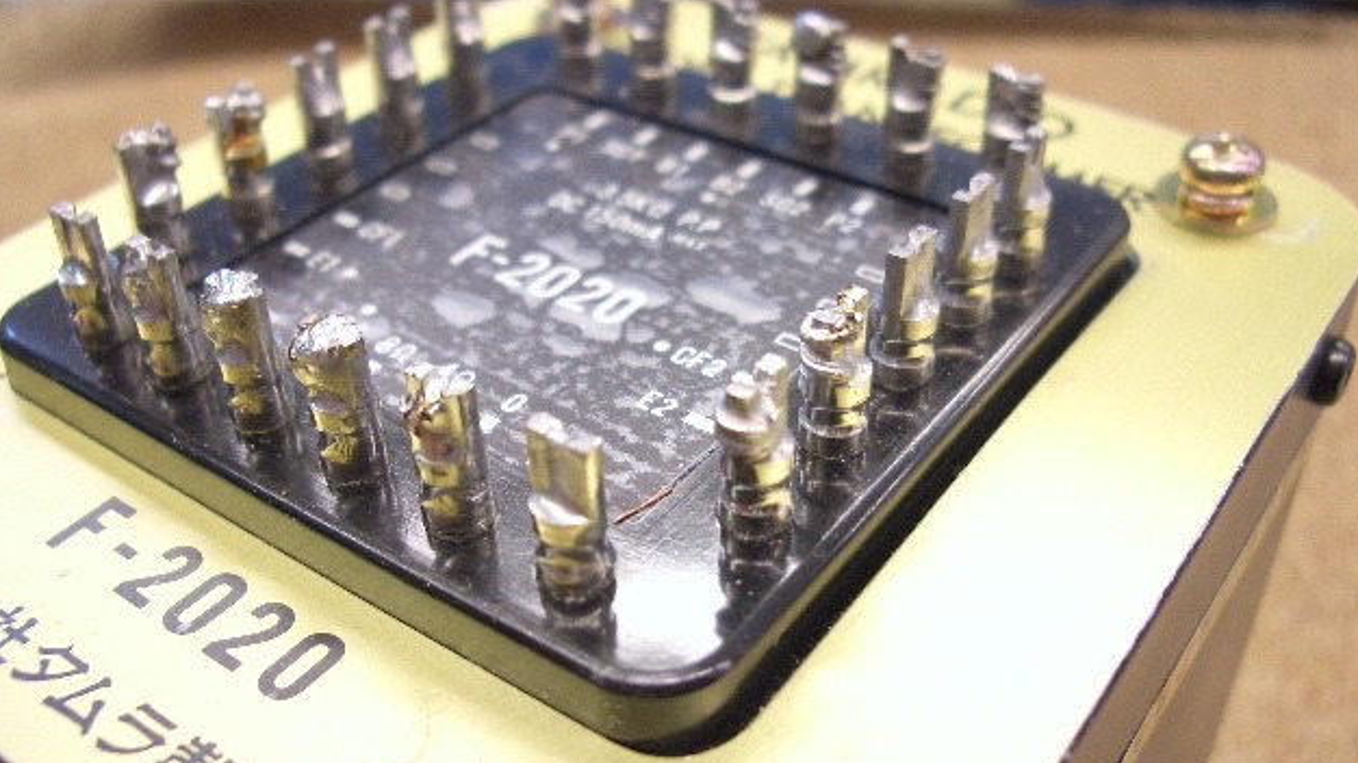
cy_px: 410
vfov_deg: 30.4
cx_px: 692
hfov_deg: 51.6
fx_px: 1404
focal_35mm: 39
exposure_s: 1/20
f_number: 2.6
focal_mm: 5.8
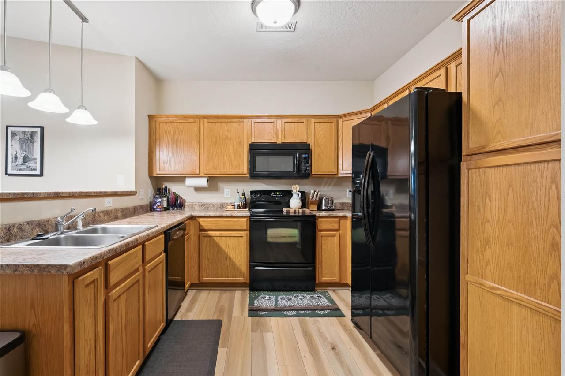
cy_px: 188
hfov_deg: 93.3
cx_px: 282
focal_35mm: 17
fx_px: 267
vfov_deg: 70.4
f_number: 9
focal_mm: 17
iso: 400
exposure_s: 1/2
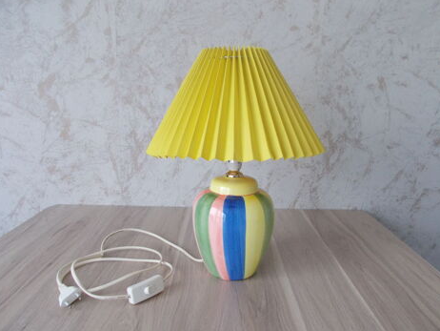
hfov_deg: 65.3
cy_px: 168
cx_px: 223
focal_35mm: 27
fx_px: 343
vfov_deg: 51.4
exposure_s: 1/8
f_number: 3.2
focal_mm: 4.6
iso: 200
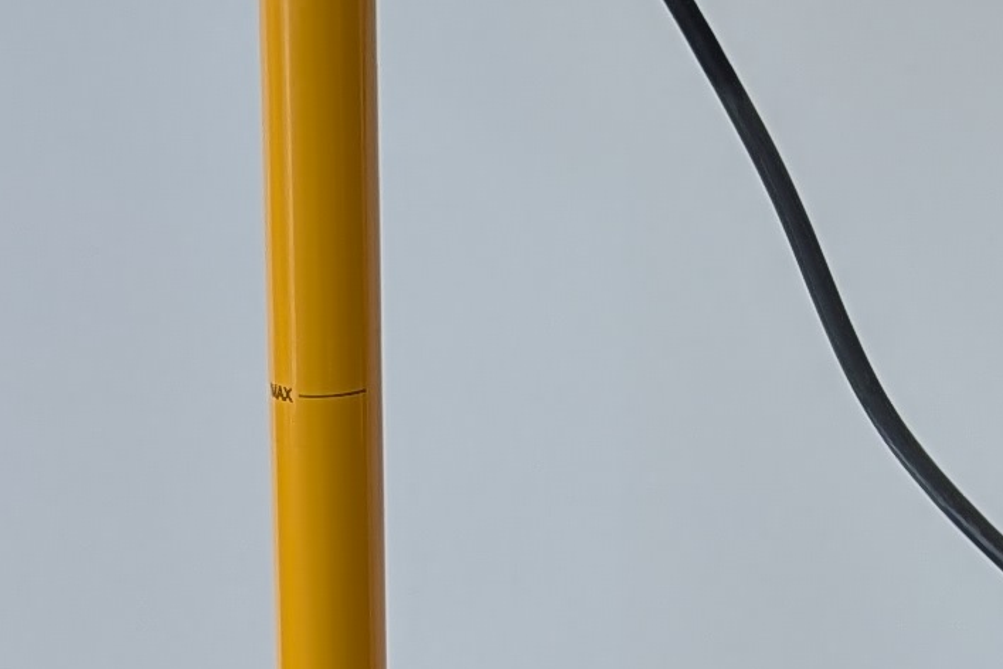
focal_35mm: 144
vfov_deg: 9.3
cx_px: 306
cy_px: 937
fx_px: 4012
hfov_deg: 14.2
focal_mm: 6.9
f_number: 1.68
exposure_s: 1/25
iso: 63
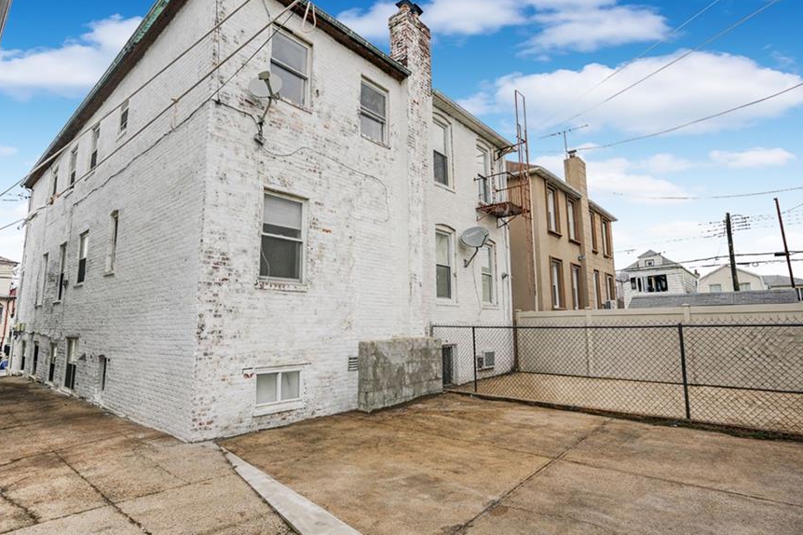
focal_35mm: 19
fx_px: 424
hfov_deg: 86.9
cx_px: 392
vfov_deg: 64.5
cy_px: 256
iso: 100
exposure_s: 1/125
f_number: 8
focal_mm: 16
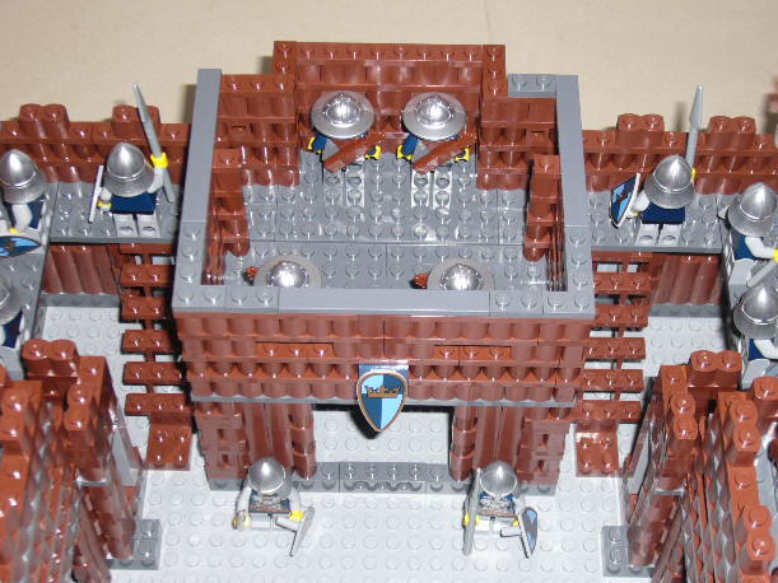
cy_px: 286
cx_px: 406
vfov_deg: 22.2
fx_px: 1483
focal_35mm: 66
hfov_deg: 29.4
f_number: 3.8
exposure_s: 1/60
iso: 80
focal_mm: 10.4
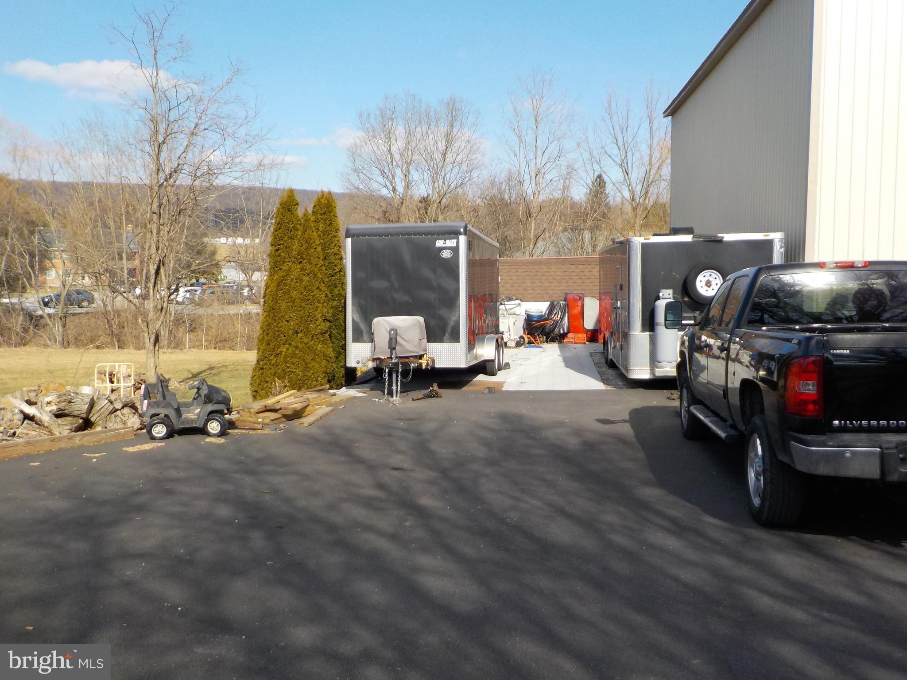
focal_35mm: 30
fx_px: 786
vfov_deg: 46.8
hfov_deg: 60.0
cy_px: 340
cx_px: 454
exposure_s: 1/1000
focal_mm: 4.1
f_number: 3.3
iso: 125
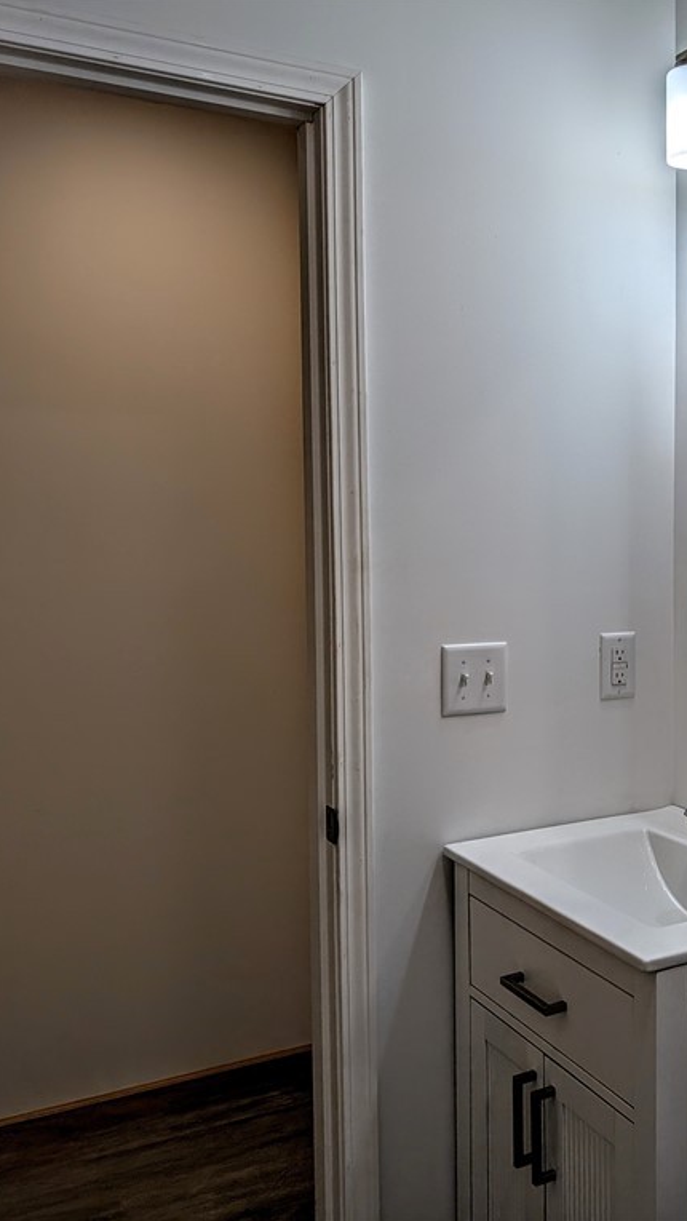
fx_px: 1133
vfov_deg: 56.6
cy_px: 609
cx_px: 600
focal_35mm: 35
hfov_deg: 32.3
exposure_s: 1/169
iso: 19
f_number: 1.68
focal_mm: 6.9
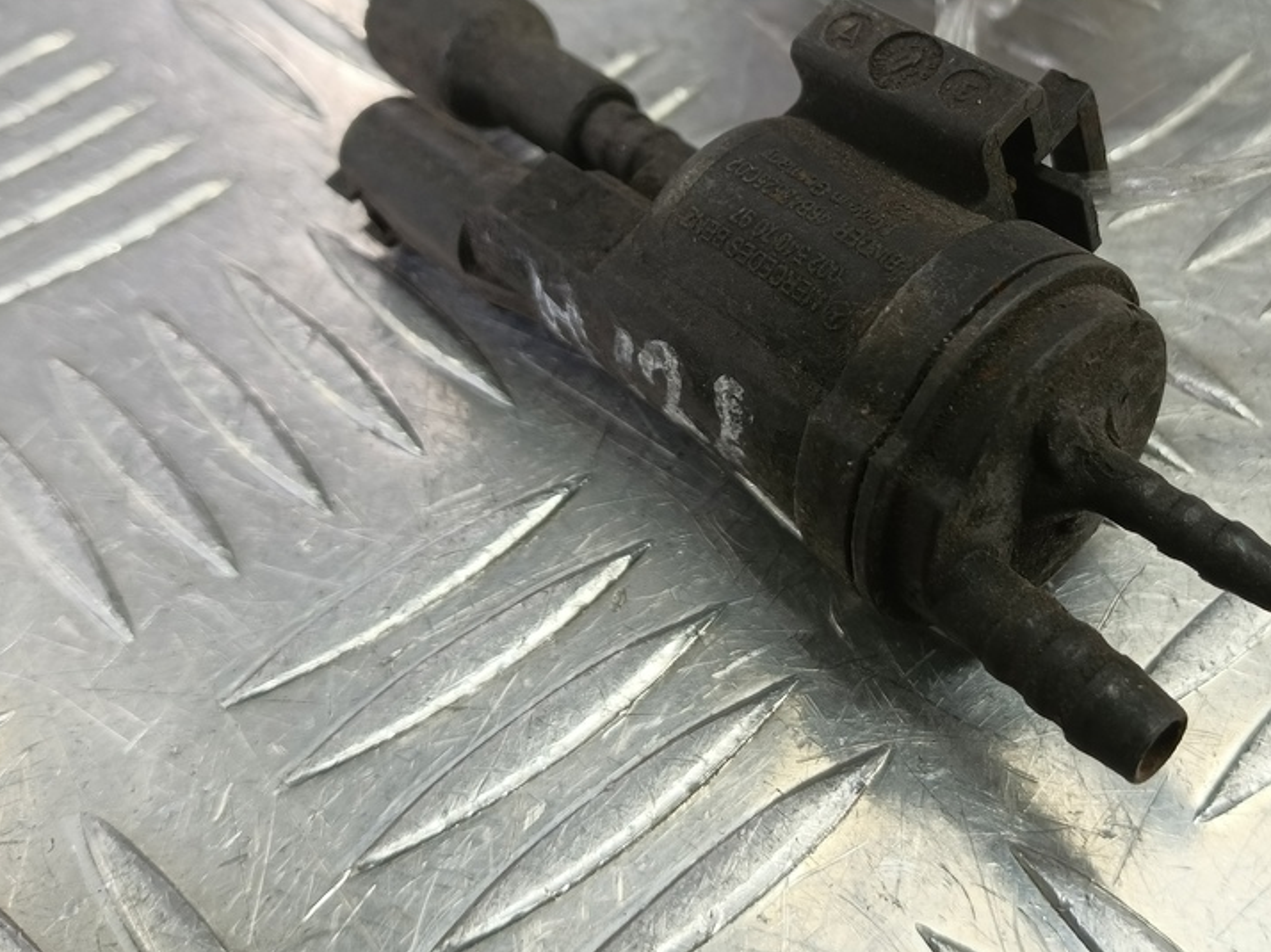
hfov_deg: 54.3
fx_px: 1211
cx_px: 846
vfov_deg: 42.2
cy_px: 301
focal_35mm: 33
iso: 139
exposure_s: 1/50
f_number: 1.6
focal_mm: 4.11
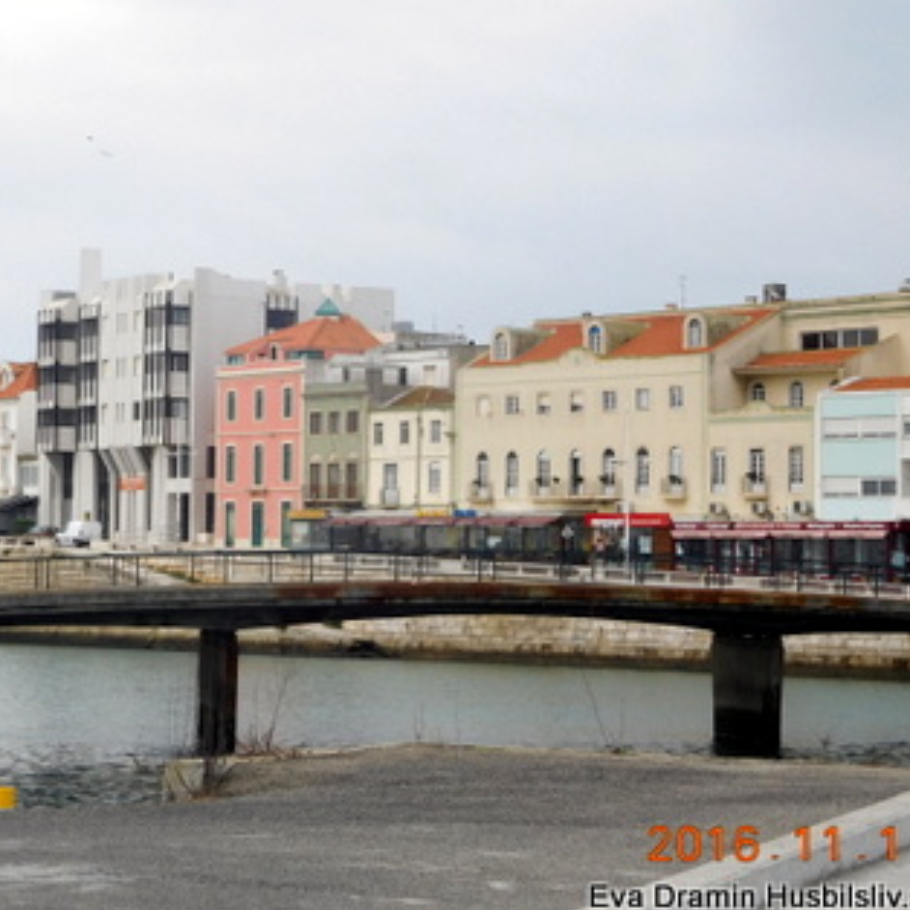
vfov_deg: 16.1
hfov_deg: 16.1
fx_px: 3212
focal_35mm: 108
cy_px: 432
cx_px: 296
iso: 125
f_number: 4.6
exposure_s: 1/320
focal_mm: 14.3
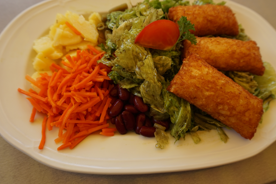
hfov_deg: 65.4
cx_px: 147
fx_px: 215
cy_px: 80
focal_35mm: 28
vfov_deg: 46.2
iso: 100
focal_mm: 16
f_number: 4.5
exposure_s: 1/160
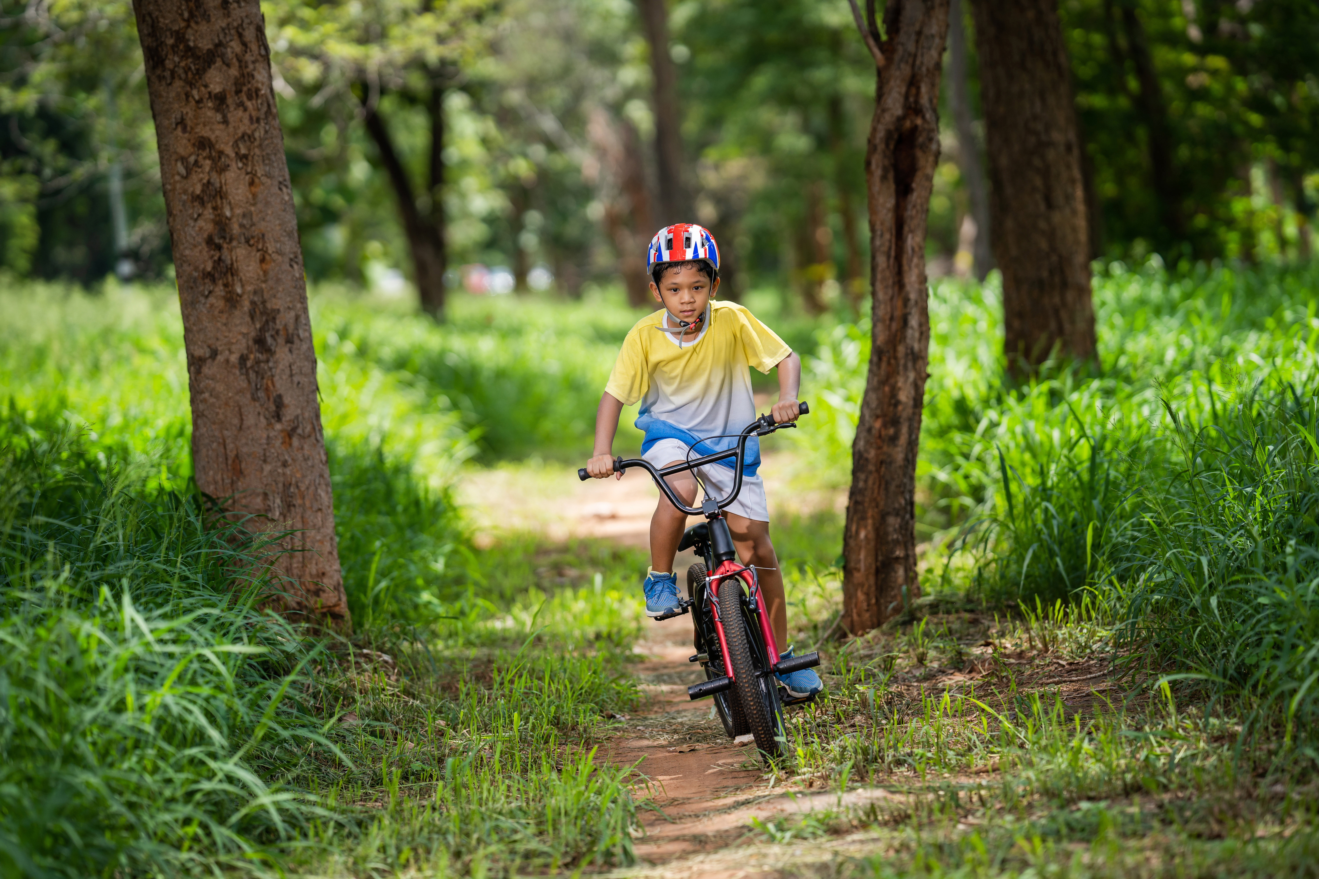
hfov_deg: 15.2
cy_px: 440
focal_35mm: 135
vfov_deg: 10.2
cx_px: 660
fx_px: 4946
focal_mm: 135
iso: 125
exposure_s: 1/1600
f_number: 2.2
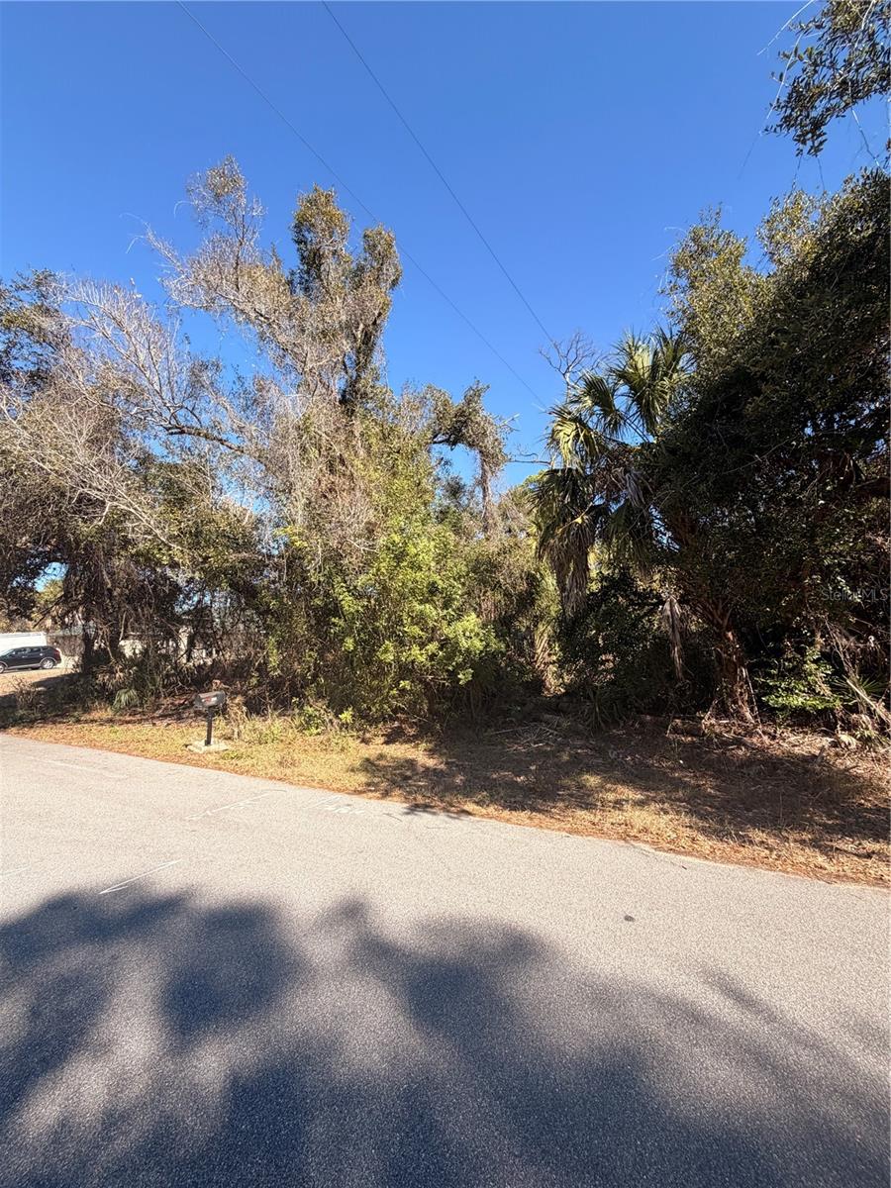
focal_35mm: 14
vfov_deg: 102.1
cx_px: 446
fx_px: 480
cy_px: 594
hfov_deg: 85.7
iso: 40
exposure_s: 1/726
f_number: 2.2
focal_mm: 2.22
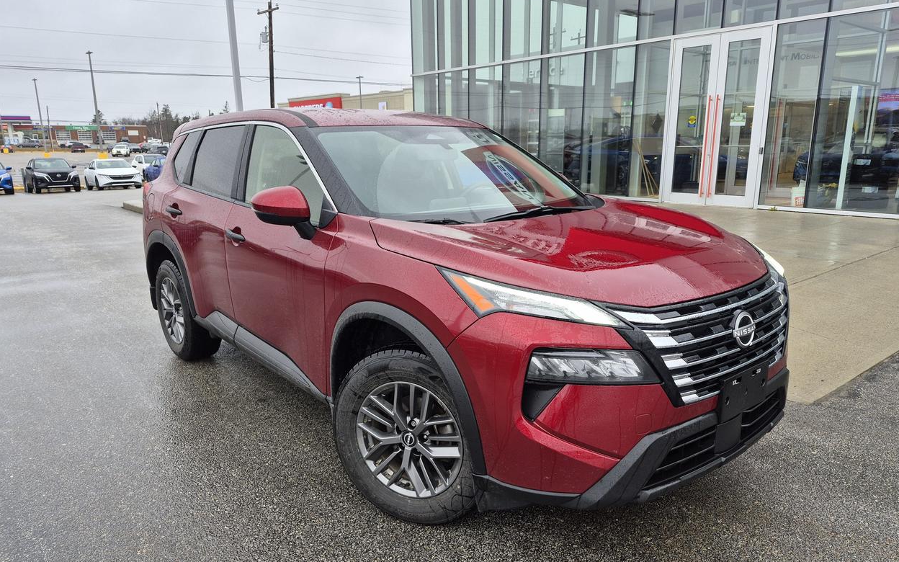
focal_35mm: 25
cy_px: 305
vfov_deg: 49.2
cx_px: 460
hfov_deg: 72.5
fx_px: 613
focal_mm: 5.4
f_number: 1.8
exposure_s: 1/180
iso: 64
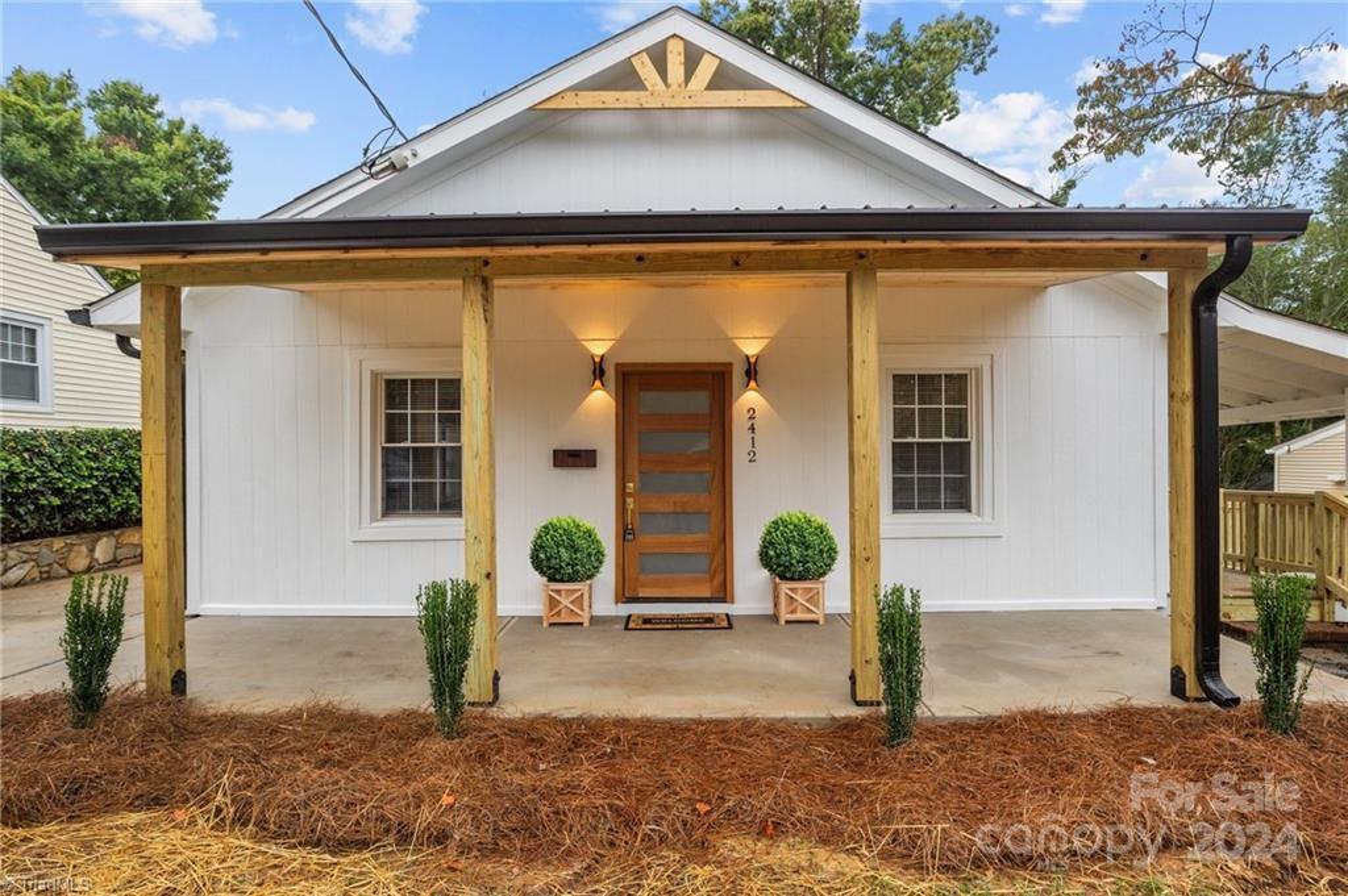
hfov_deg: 87.0
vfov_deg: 64.5
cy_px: 448
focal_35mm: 19
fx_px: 711
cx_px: 674
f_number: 8
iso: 250
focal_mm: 19
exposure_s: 1/125
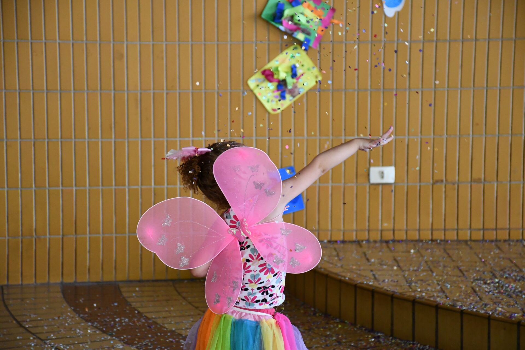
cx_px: 262
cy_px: 175
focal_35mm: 120
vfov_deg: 11.4
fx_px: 1750
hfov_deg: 17.1
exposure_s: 1/250
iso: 2200
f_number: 5.3
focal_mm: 80
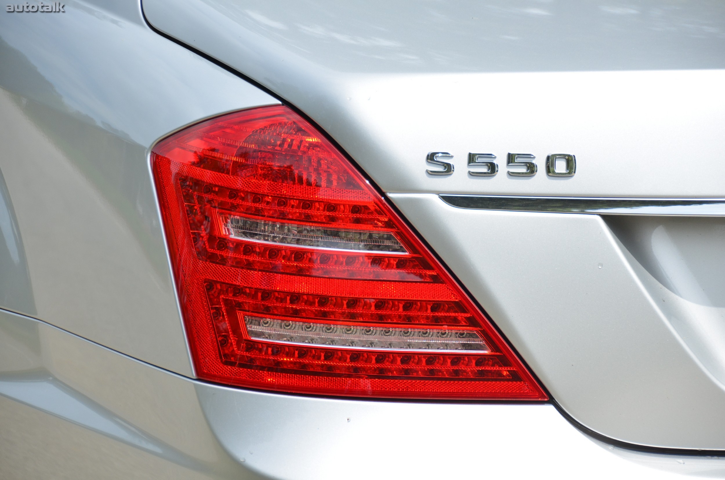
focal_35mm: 180
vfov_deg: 7.6
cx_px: 362
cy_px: 240
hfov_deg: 11.4
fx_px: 3618
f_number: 5.6
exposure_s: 1/1600
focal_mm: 120
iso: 400
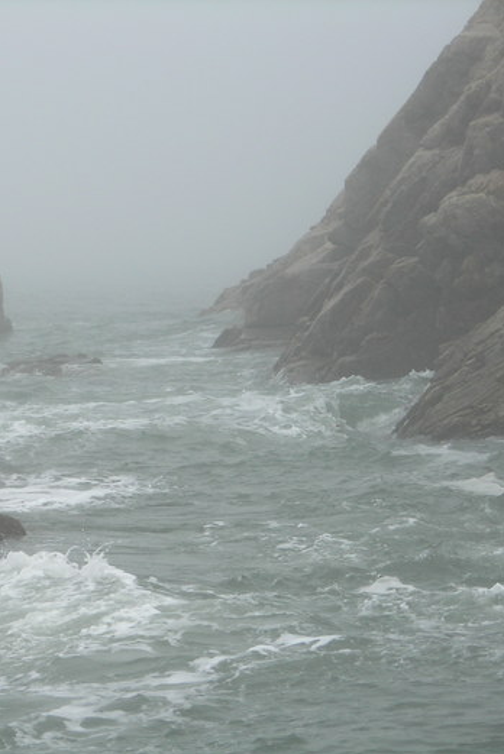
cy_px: 378
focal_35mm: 162
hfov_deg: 8.5
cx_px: 65
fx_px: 3397
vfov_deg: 12.7
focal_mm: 19.2
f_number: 5.3
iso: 50
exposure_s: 1/280
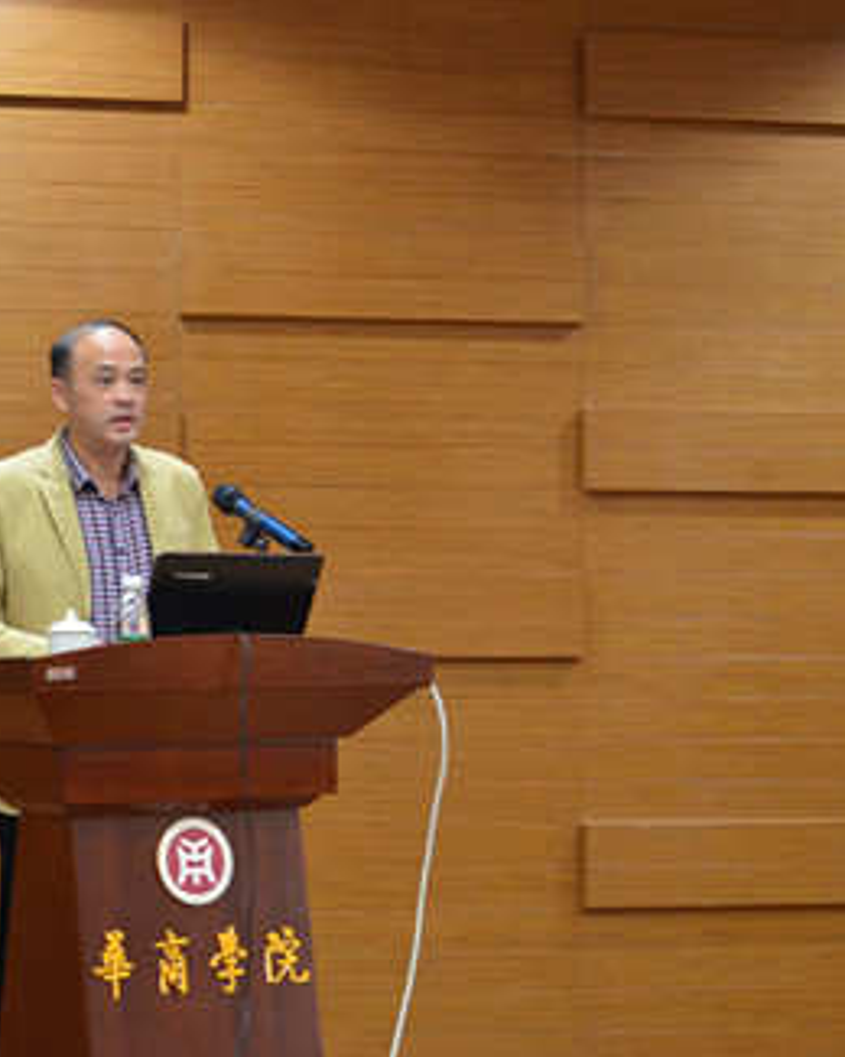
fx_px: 2563
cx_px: 58
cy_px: 533
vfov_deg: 23.3
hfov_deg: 18.4
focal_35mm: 82
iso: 800
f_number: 5
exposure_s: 1/13
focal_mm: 38
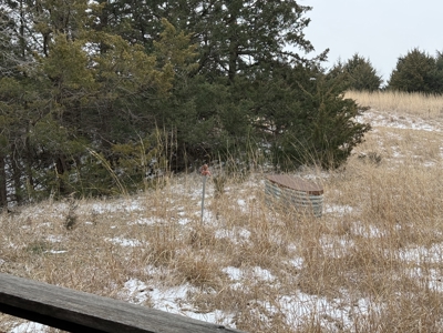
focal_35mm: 48
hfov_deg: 39.7
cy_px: 166
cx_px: 222
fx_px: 614
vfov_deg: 30.3
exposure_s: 1/1575
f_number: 1.78
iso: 80
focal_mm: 6.76
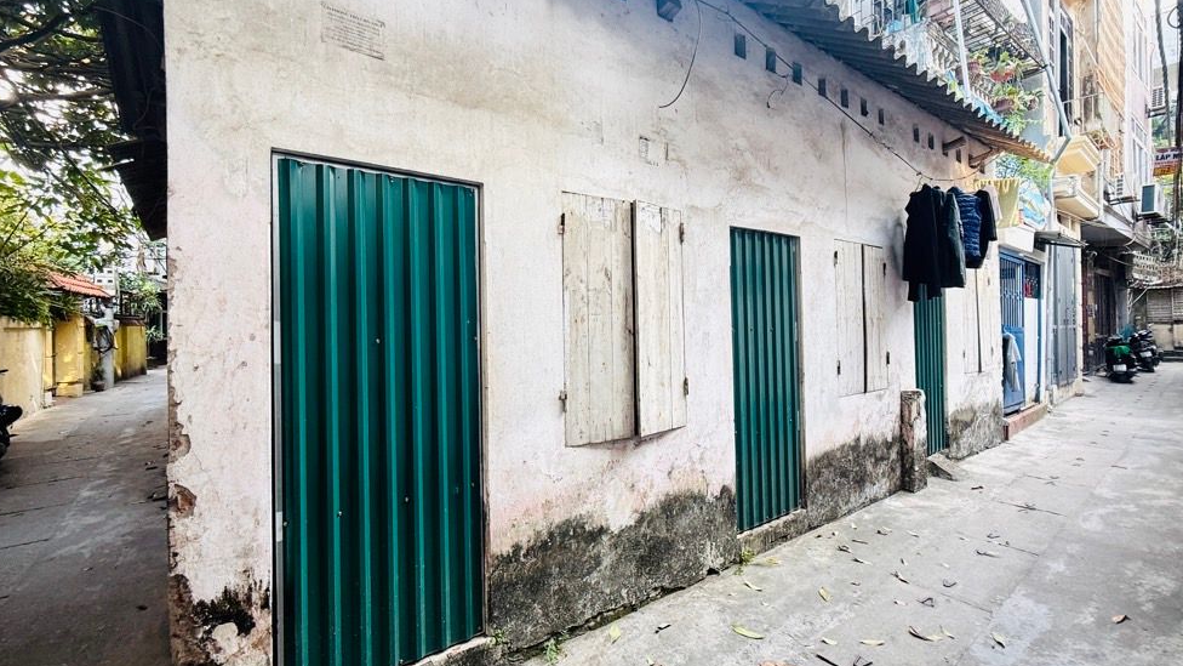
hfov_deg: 99.4
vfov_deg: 67.1
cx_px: 582
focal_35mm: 16
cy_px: 324
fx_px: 502
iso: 64
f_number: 2.2
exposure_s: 1/99
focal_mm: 2.22
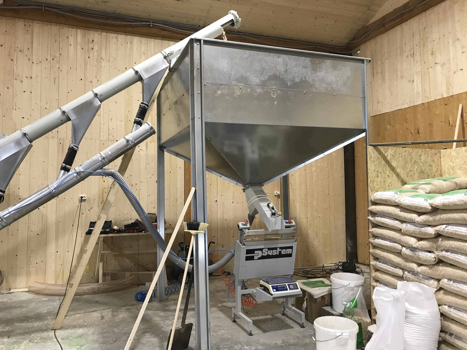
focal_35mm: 28
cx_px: 234
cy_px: 175
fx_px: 378
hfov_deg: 63.4
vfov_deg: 49.7
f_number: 1.8
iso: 40
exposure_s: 1/25
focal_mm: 3.99
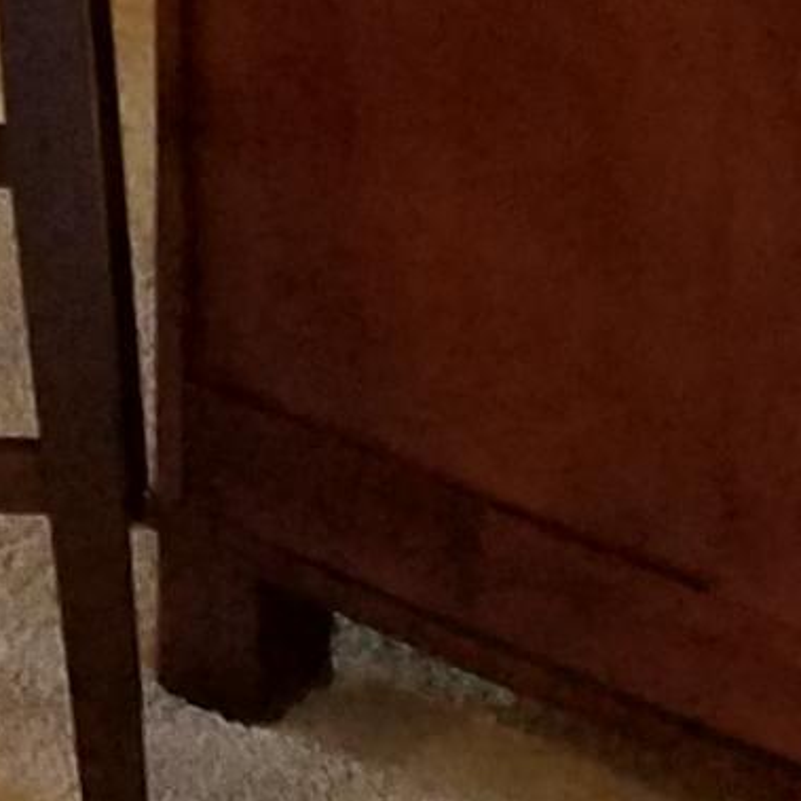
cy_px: -1249
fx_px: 4765
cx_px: -256
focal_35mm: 182
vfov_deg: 8.6
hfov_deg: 9.4
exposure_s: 1/10
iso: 250
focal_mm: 4.2
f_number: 1.7
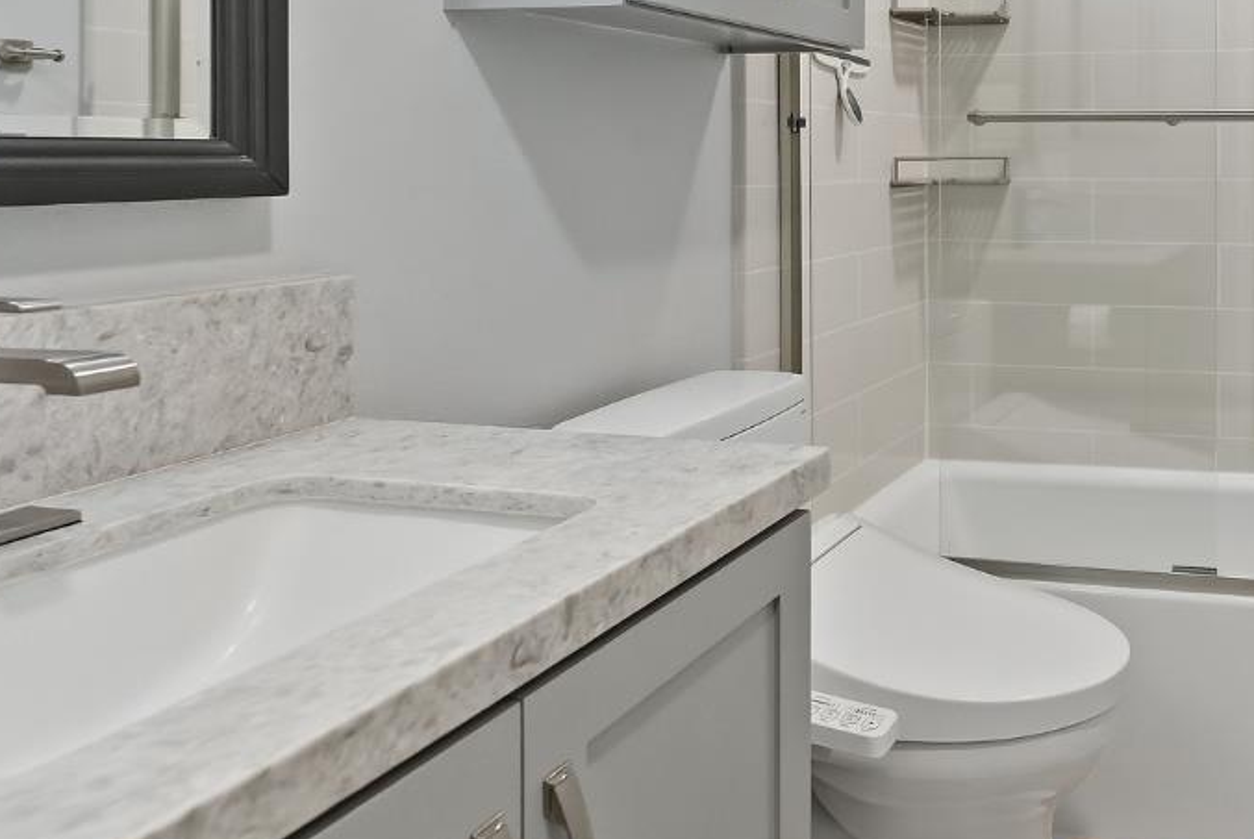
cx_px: 1126
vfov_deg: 40.6
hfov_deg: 52.9
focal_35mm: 31
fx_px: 1081
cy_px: 165
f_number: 4
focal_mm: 14
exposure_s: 1/160
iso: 1000
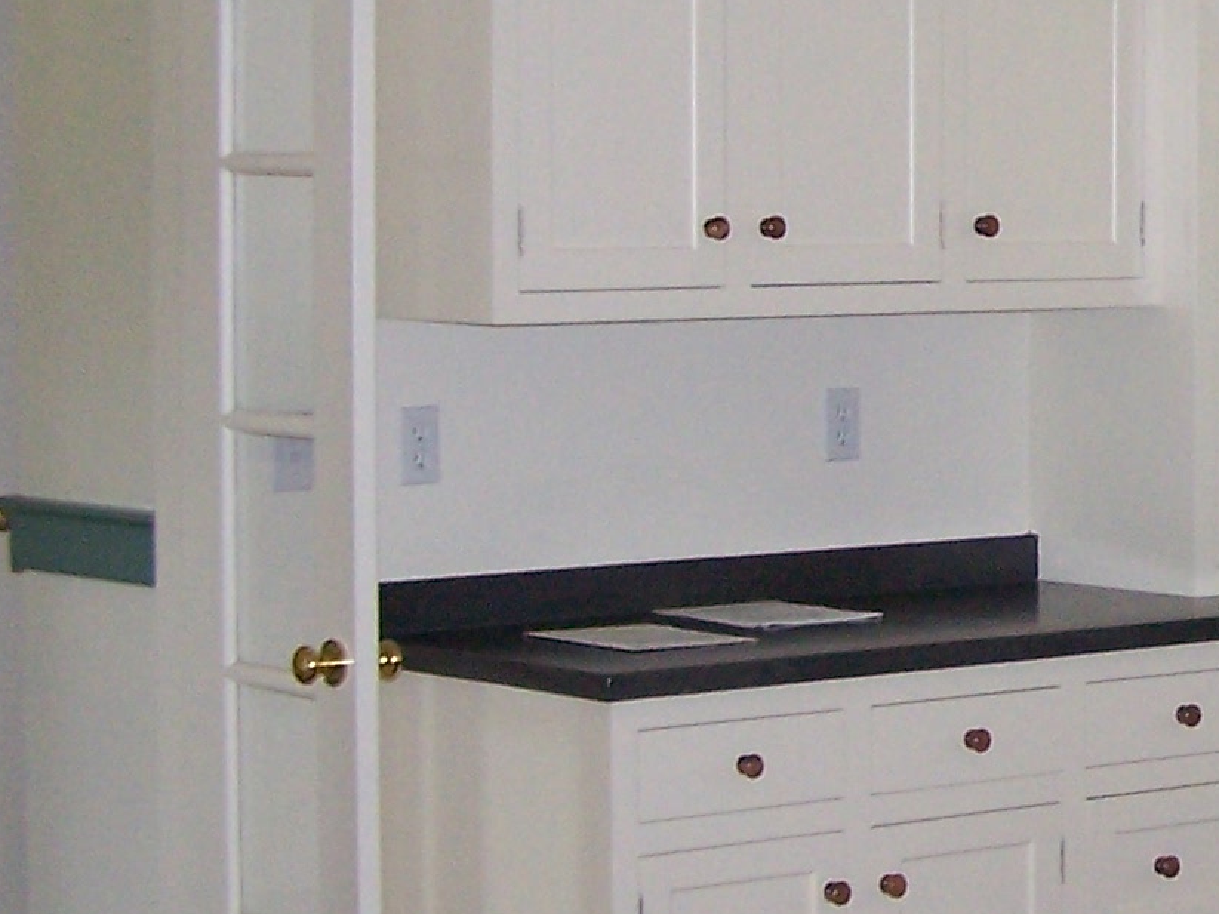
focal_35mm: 119
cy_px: 397
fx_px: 4190
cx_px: 1487
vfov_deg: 12.4
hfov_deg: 15.9
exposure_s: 1/60
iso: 140
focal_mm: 6.3
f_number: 2.8
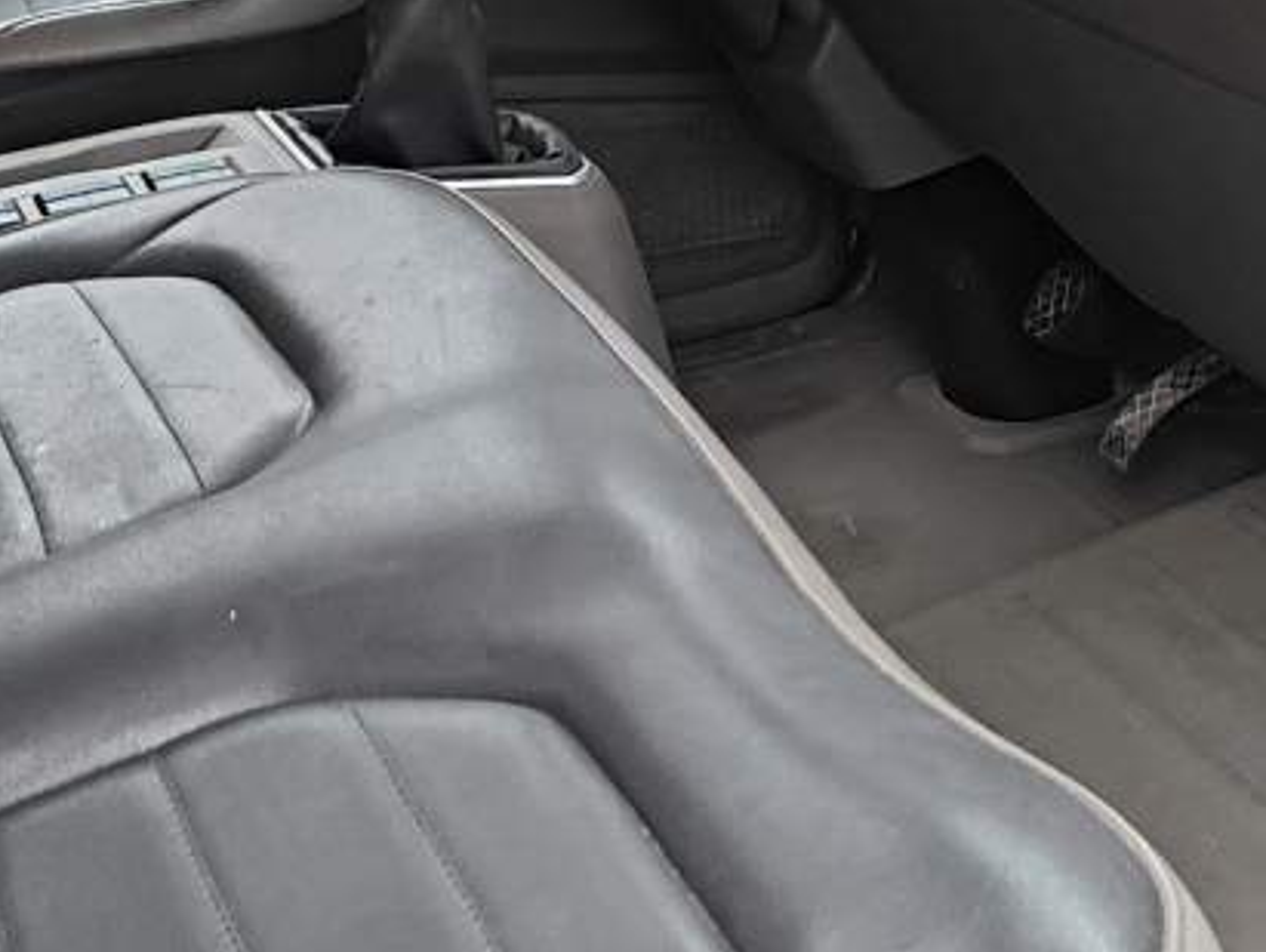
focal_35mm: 84
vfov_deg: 16.3
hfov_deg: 23.1
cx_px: 881
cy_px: -413
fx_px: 3075
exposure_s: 1/120
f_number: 1.8
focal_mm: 5.56
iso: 175
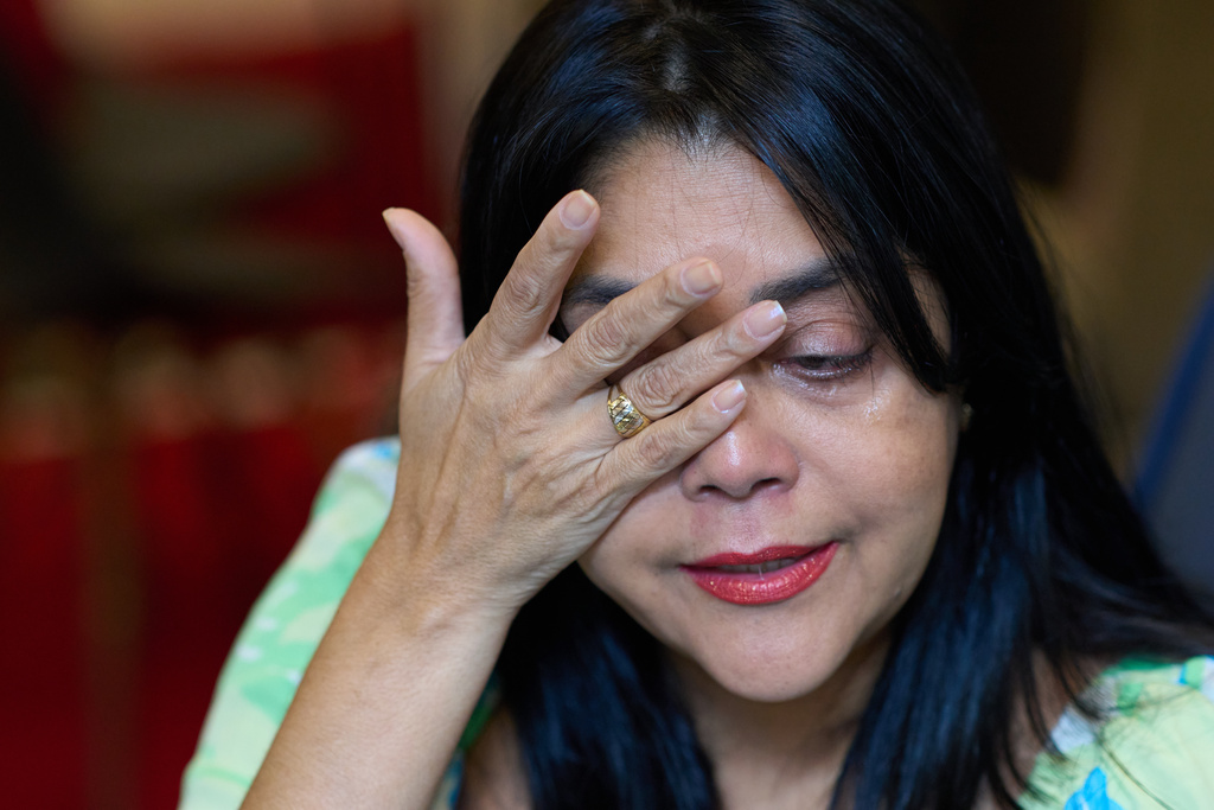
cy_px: 405
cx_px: 607
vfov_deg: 10.8
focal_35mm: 127
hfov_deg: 16.1
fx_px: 4283
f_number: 2
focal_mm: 85
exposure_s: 1/400
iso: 1600
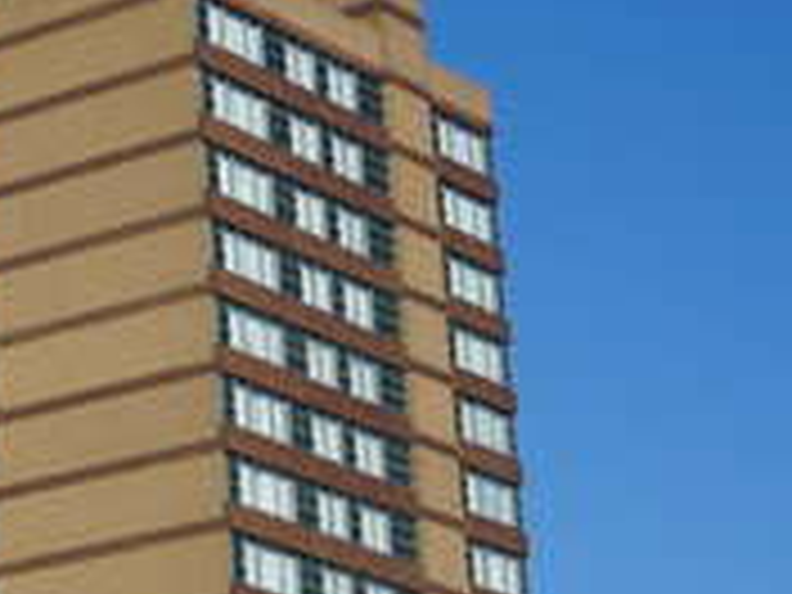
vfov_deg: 8.9
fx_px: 3757
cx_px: -922
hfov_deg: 10.7
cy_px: 713
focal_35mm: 164
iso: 100
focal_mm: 25
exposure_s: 1/200
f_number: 11
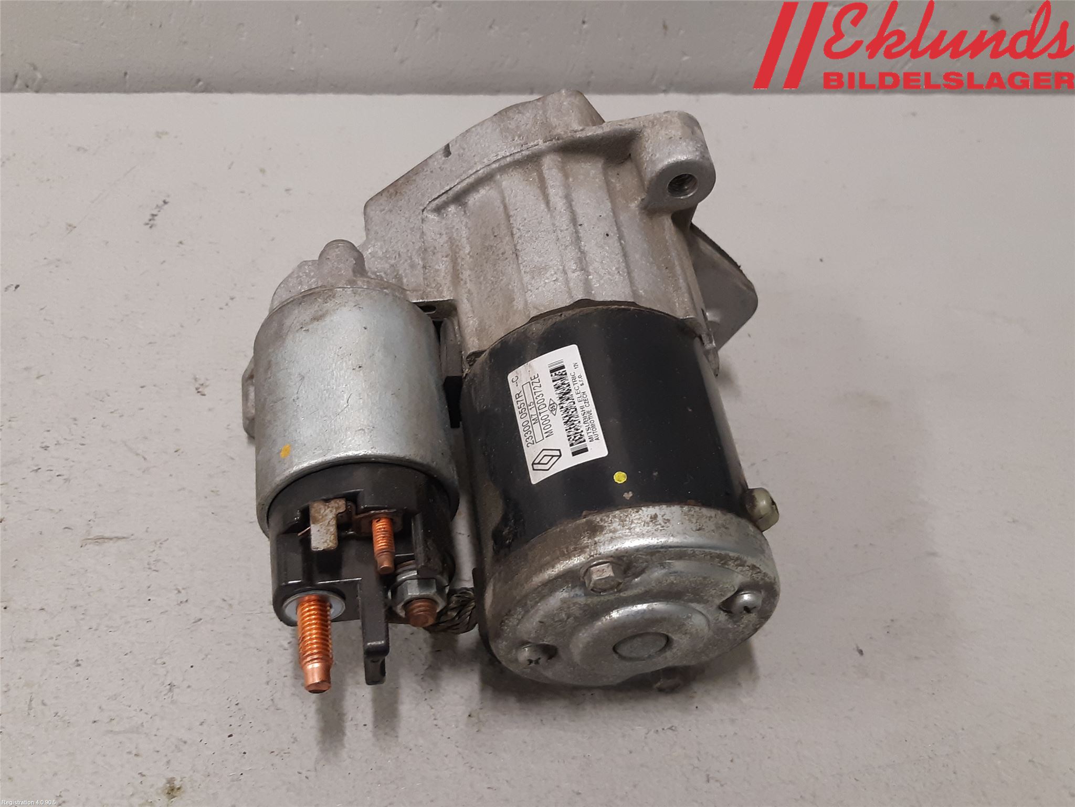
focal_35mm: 26
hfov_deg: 67.3
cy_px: 404
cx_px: 538
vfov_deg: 53.1
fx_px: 807
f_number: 1.7
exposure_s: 1/50
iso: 160
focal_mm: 3.93
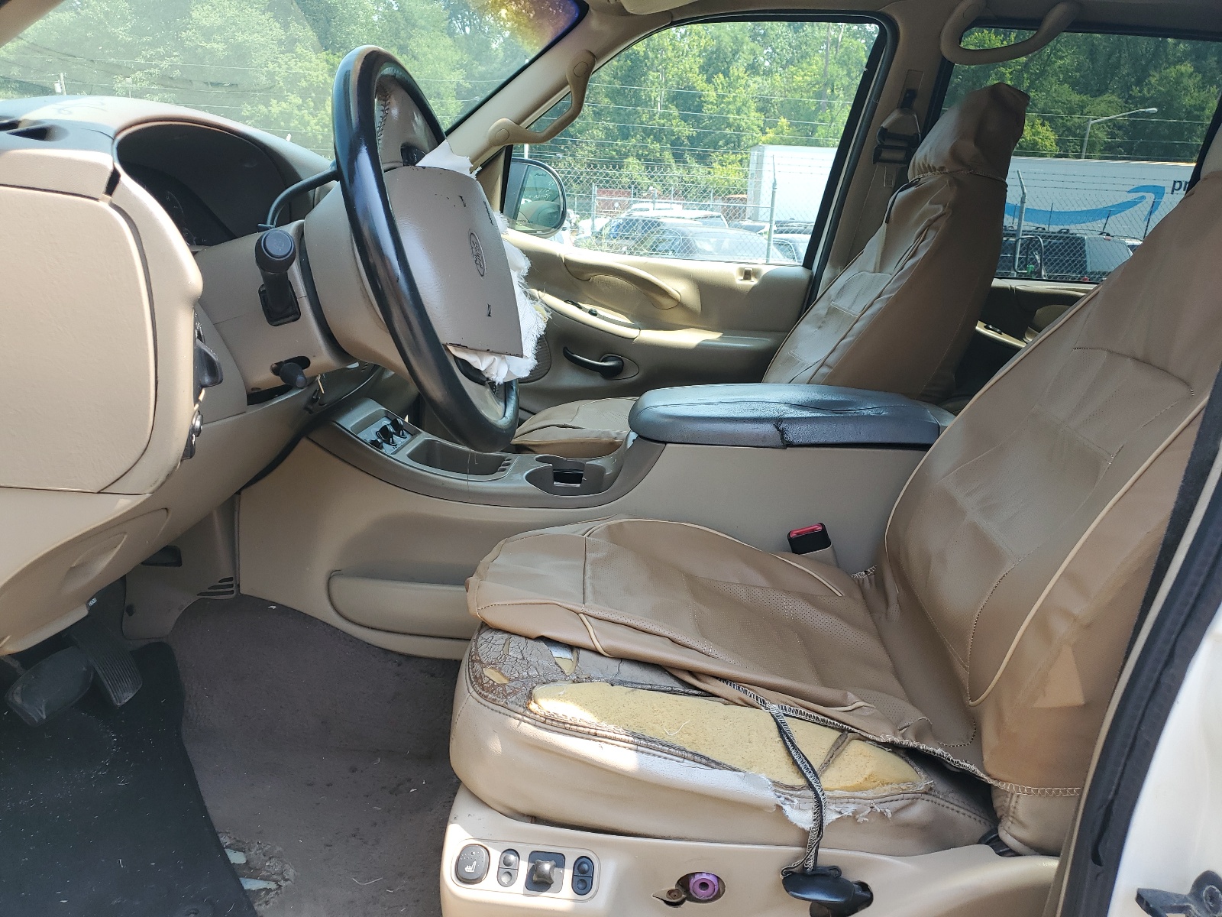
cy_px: 458
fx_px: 918
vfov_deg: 53.1
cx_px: 611
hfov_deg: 67.3
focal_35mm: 26
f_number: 1.5
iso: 50
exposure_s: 1/385
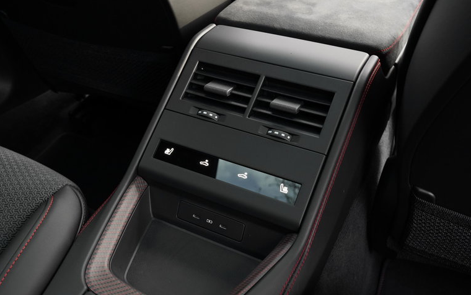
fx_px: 436
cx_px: 236
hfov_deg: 56.7
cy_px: 153
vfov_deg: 37.3
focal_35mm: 34
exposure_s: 1/40
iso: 4000
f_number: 9
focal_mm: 33
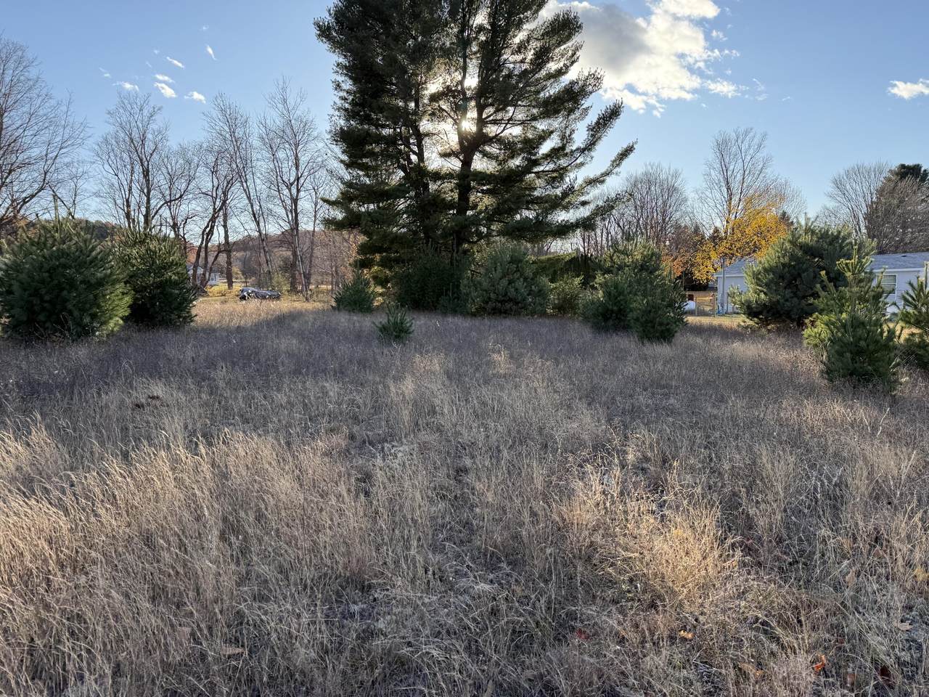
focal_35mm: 24
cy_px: 348
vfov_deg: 56.8
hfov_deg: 71.6
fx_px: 644
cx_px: 464
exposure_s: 1/1337
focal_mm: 6.76
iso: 80
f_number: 1.78
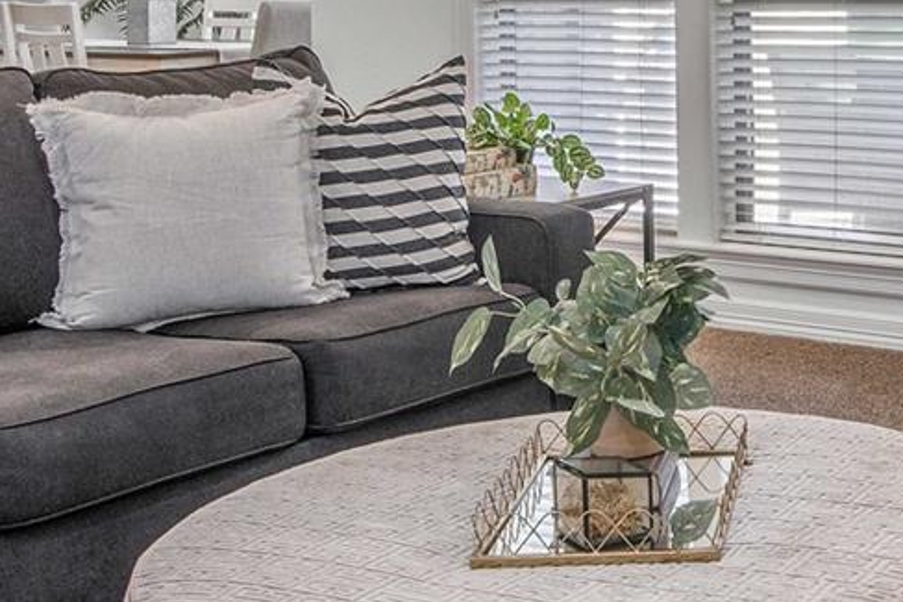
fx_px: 1580
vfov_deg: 21.2
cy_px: 103
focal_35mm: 63
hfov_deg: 30.2
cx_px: 857
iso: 250
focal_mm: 15
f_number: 7.1
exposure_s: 1/4
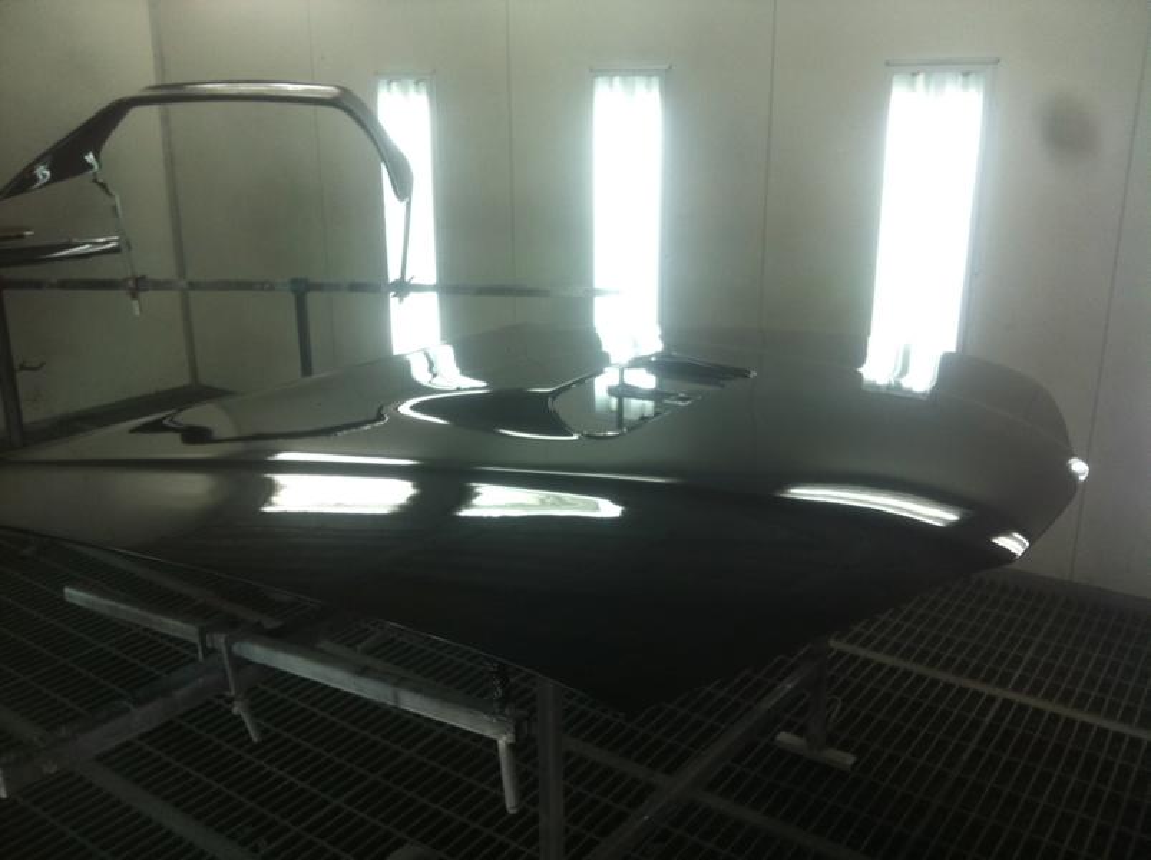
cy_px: 430
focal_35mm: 35
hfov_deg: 52.7
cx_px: 576
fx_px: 1162
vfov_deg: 40.6
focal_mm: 3.85
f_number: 2.8
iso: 80
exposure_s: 1/15
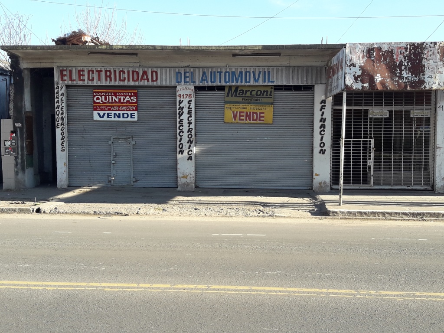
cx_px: 222
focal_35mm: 28
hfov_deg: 63.4
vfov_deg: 49.7
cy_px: 166
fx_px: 359
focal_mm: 3.7
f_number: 1.9
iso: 40
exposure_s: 1/456
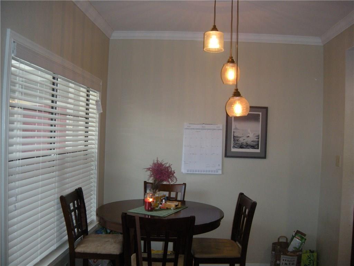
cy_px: 133
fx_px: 358
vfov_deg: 40.7
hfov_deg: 52.6
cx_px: 177
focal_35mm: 35
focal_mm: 5.9
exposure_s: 1/38.1
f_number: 3.8
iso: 200
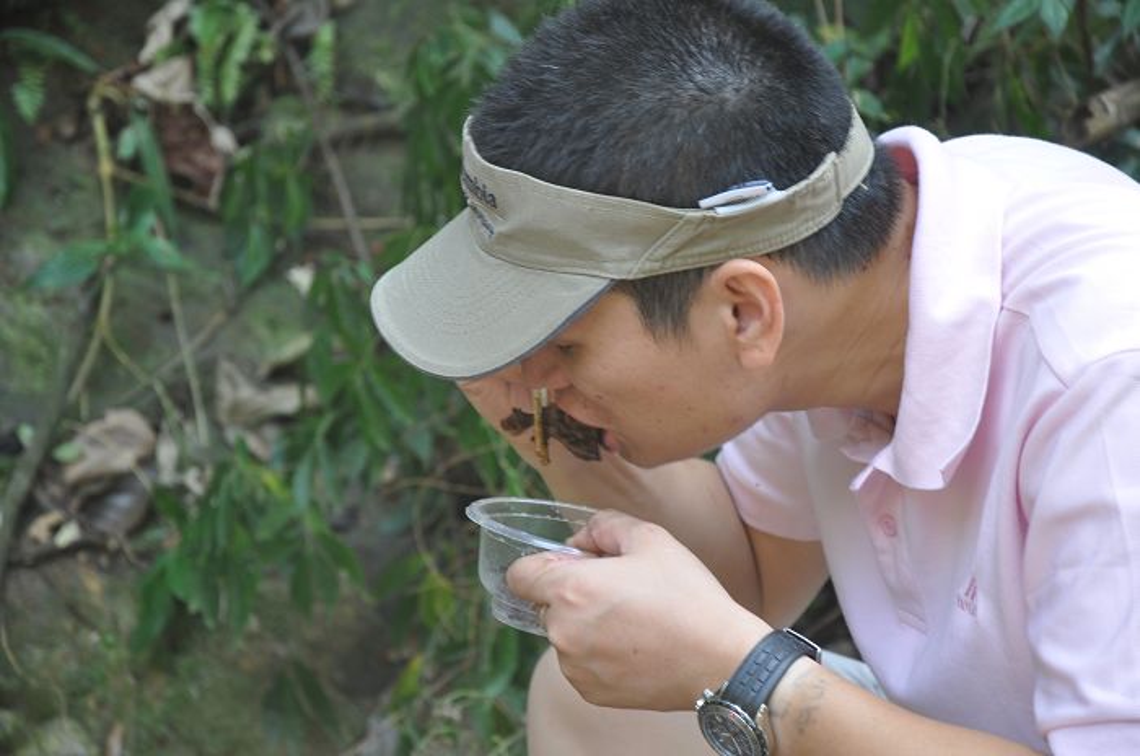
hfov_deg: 13.1
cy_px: 378
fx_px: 4978
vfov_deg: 8.7
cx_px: 570
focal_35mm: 158
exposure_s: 1/30
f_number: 5.6
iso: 200
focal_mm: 105
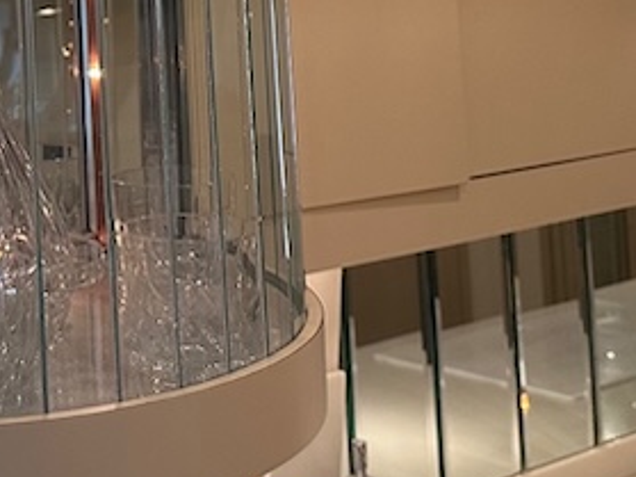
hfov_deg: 21.7
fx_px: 1579
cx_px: -46
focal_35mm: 86
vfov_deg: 16.1
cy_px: -171
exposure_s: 1/60
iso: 250
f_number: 1.78
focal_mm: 6.86
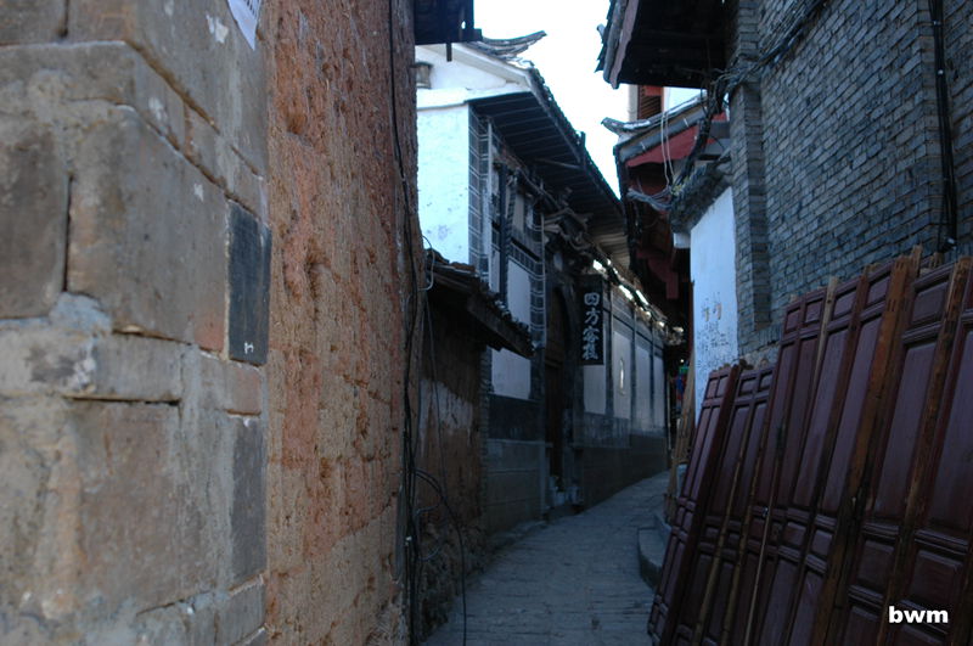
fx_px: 1134
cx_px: 486
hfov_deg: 46.5
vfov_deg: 31.8
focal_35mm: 42
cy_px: 323
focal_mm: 28
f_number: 4.5
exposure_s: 1/80
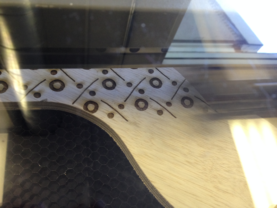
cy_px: 104
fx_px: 280
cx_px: 138
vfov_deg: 40.7
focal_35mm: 35
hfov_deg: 52.6
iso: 160
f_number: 2.4
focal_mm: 4.28
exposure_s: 1/20
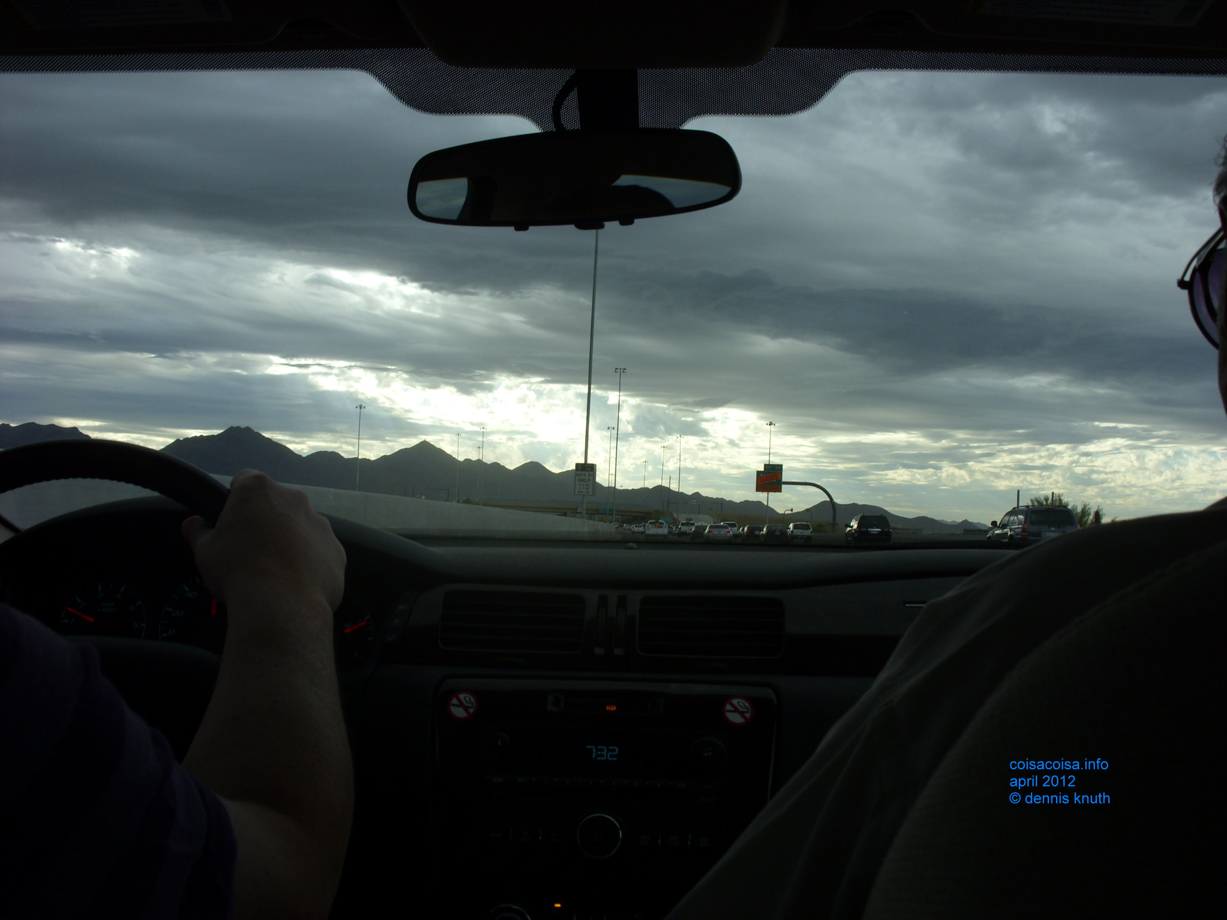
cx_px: 614
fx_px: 1347
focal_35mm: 38
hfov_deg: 49.0
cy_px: 460
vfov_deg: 37.7
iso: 50
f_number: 4.9
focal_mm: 6.3
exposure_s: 1/209
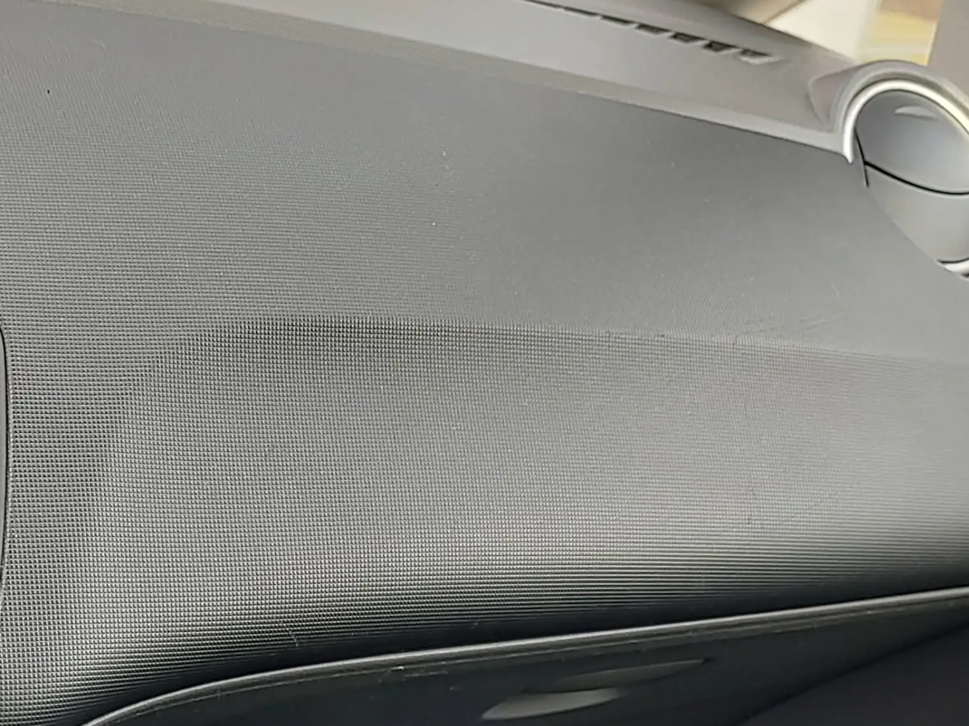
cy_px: 641
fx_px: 1623
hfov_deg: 31.9
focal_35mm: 58
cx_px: 133
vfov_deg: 24.6
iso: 100
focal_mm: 5.56
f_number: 1.8
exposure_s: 1/105
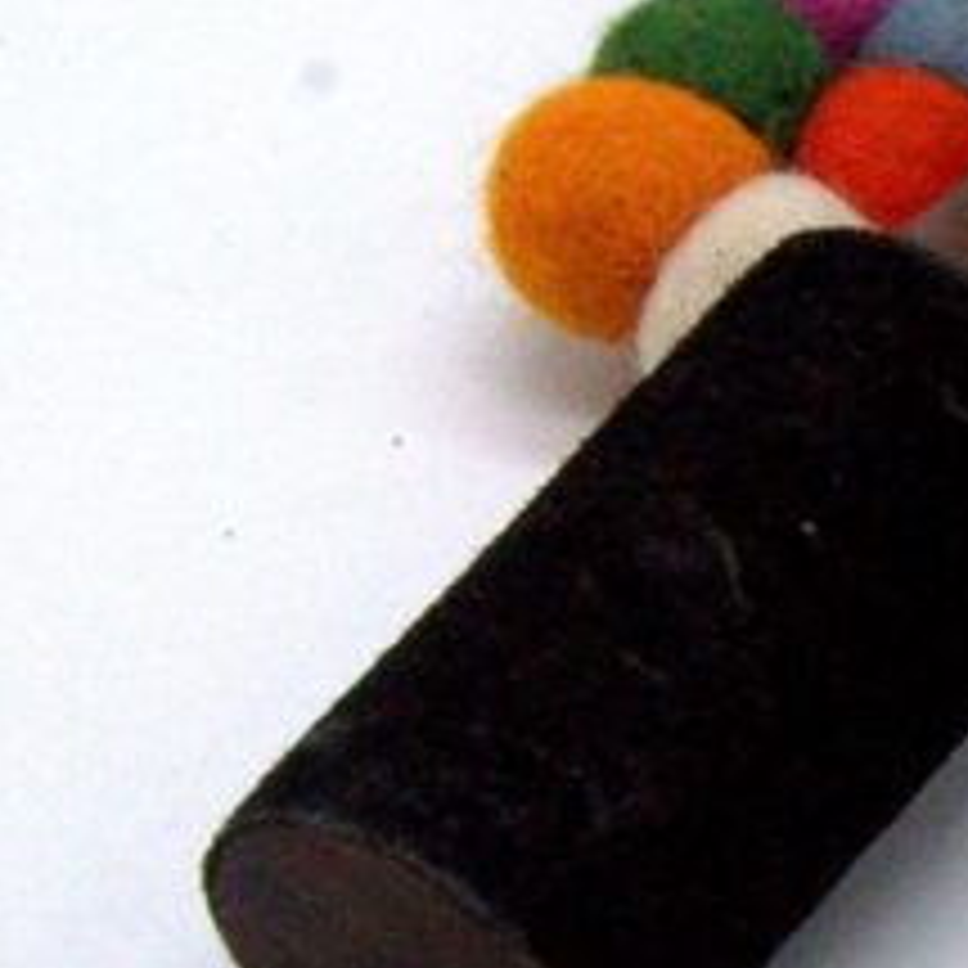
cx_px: 2152
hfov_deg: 5.8
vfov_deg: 6.0
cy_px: 525
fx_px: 9207
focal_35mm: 291
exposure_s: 1/250
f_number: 16
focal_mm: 48
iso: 3200
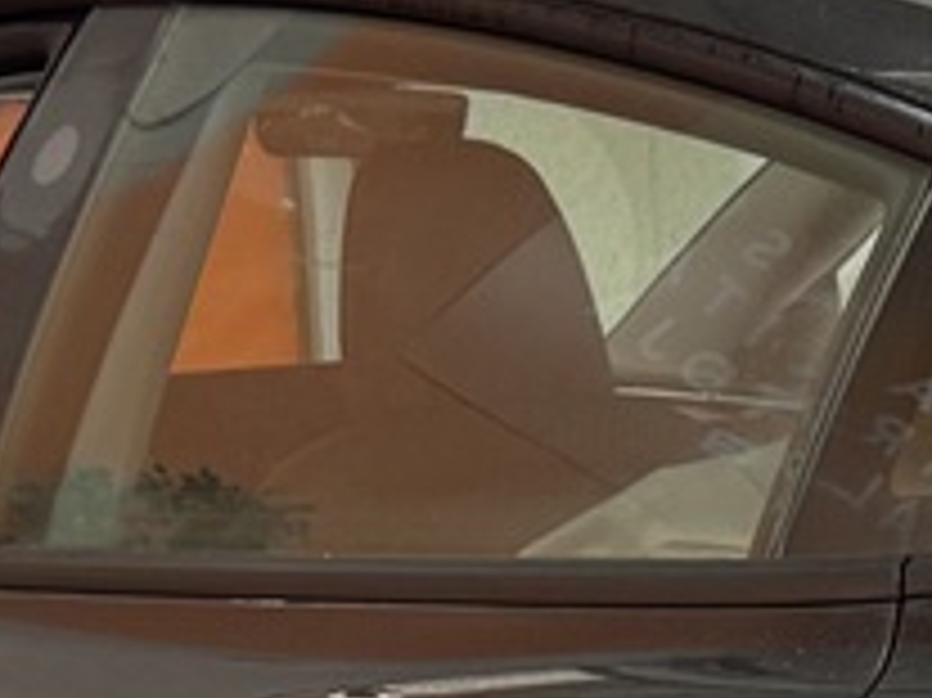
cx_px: 1153
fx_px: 4494
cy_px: 1081
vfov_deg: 8.7
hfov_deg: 11.6
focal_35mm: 167
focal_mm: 6.76
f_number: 1.78
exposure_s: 1/50
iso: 200
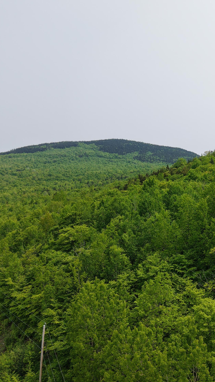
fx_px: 355
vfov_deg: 56.6
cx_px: 188
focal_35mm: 35
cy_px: 191
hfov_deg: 32.3
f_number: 1.8
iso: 190
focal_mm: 8.67
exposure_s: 1/5000
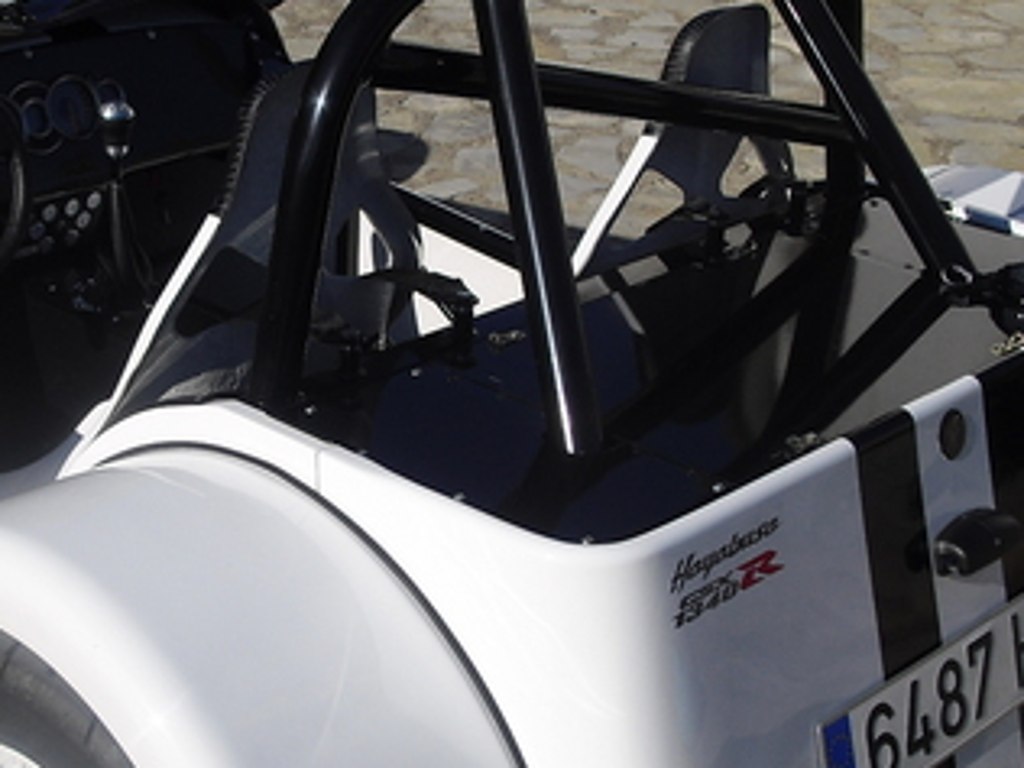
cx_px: 262
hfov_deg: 26.4
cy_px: 405
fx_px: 2159
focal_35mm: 73
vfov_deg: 20.2
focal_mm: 6.3
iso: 64
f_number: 7.8
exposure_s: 1/250
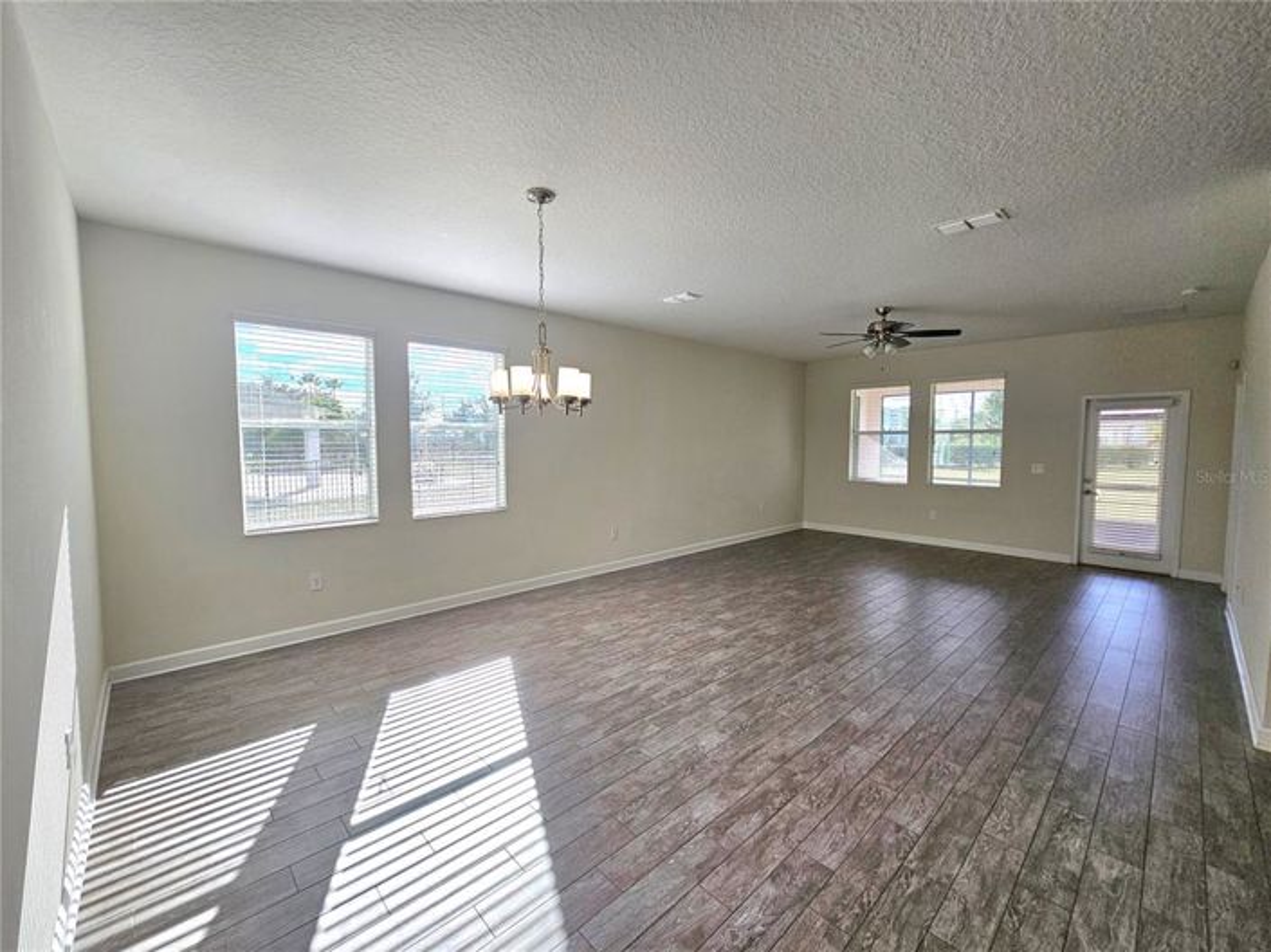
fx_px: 477
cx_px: 636
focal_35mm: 13
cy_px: 476
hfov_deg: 106.2
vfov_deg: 89.9
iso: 50
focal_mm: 2.2
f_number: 2.2
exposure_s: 1/345
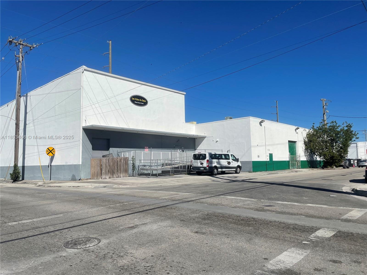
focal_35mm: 26
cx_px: 184
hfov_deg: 67.3
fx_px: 276
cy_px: 138
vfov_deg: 53.1
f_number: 1.6
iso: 32
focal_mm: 4.2
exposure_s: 1/9091
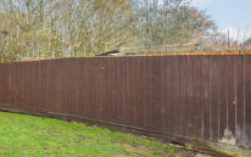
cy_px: 65
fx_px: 226
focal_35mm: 33
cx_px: -30
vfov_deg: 38.3
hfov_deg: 43.6
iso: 400
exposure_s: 1/100
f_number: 6.3
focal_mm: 14
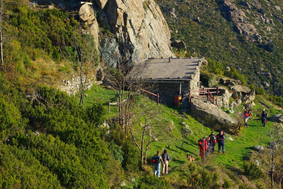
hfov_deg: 16.1
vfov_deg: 10.8
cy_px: 74
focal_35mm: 127
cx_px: 182
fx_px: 998
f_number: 8
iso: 100
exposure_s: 1/125
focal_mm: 55
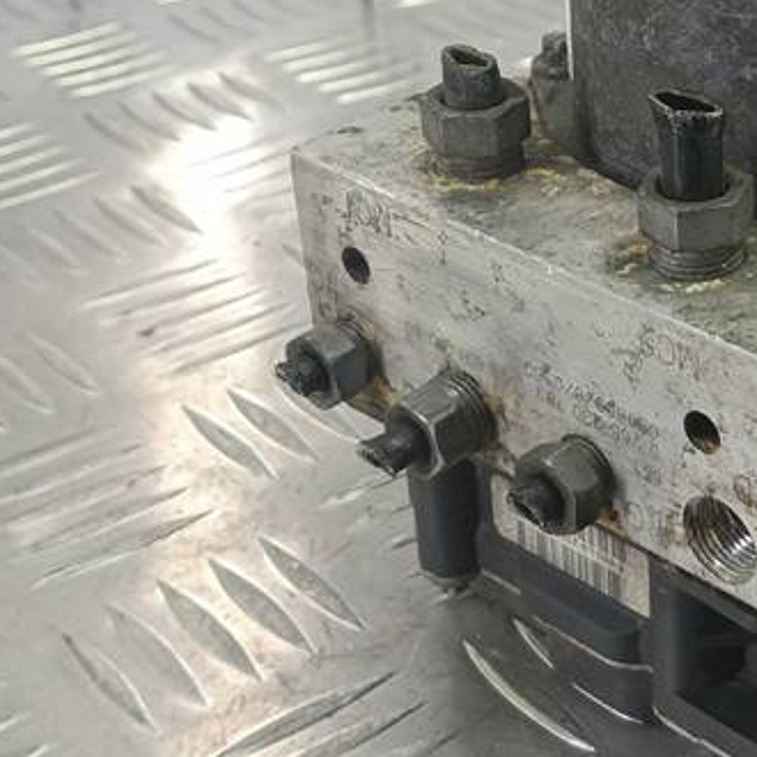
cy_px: 174
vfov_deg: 23.1
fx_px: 1831
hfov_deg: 22.2
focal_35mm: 74
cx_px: 814
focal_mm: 4.11
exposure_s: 1/50
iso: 180
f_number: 1.6
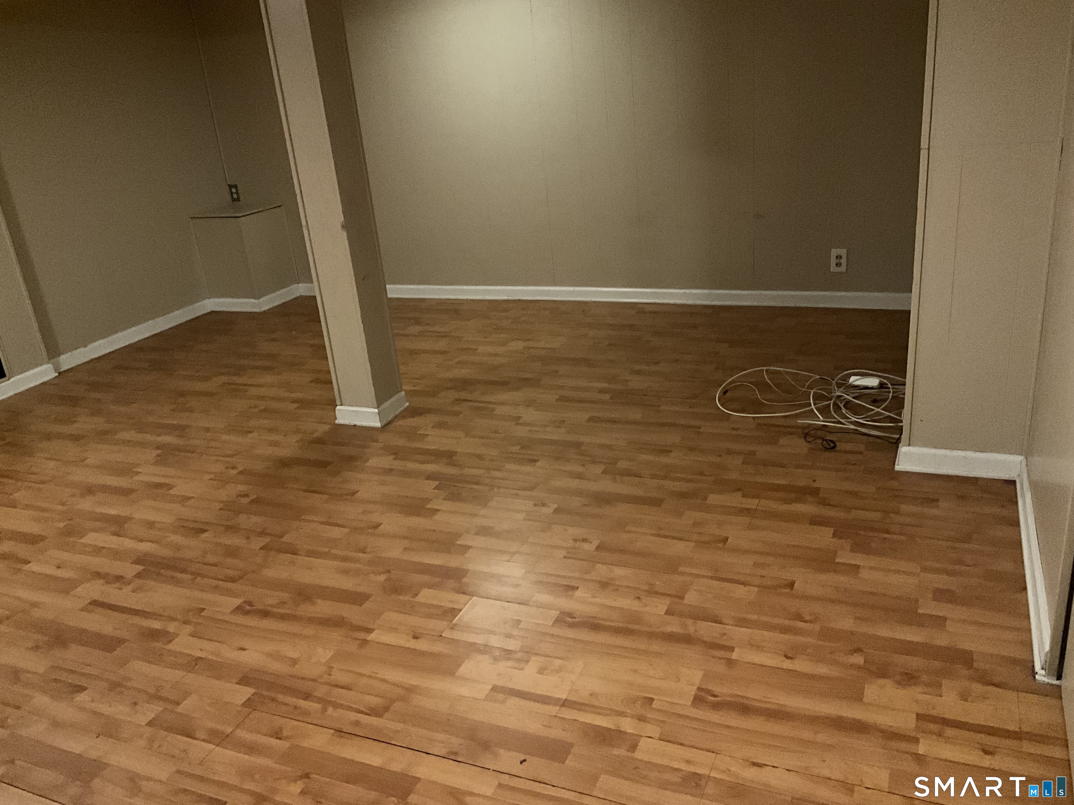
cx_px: 537
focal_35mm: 29
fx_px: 900
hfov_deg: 61.7
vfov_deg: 48.2
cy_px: 402
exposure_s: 1/20
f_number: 1.8
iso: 500
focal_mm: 3
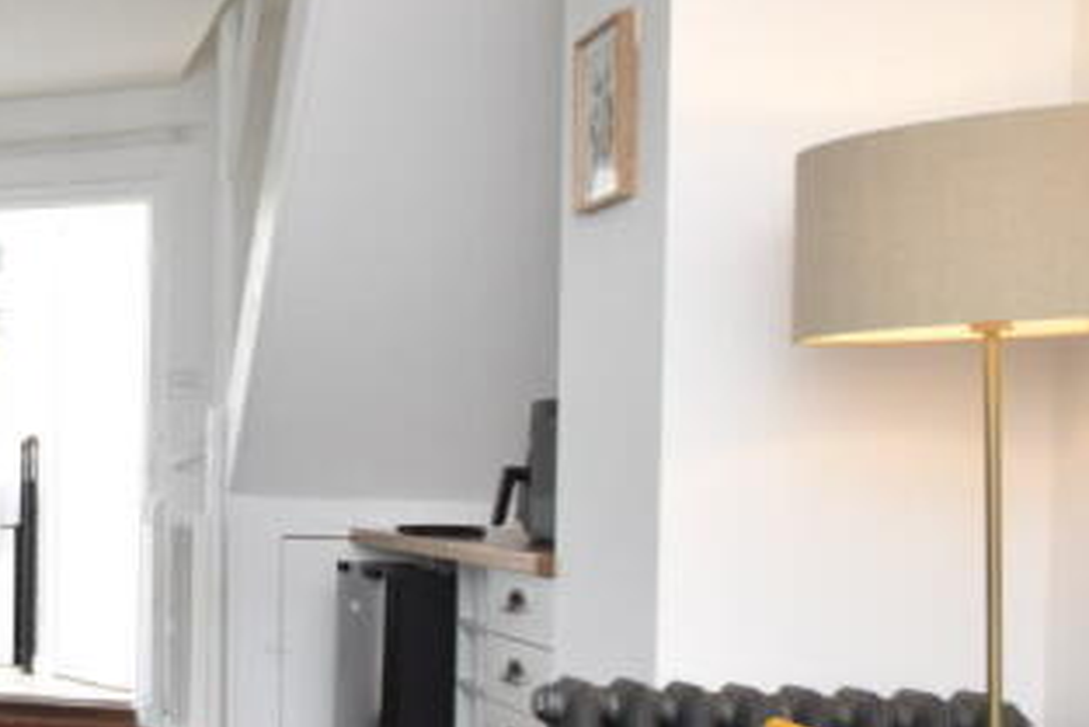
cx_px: -626
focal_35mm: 49
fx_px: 1483
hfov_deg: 26.3
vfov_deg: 27.4
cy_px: 478
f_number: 4
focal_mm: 10
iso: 800
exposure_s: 1/160
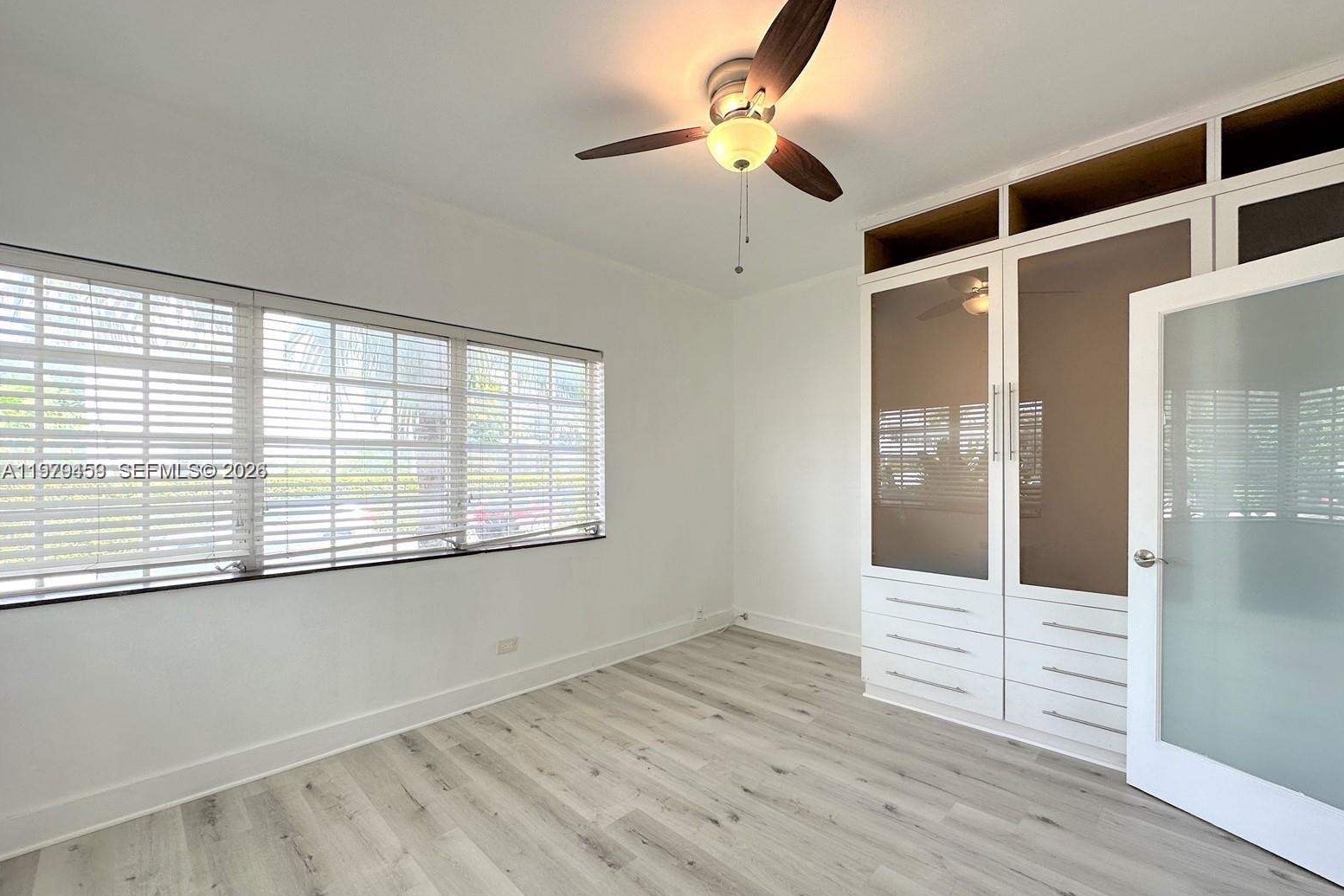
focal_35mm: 15
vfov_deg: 77.2
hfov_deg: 100.4
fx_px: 560
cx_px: 690
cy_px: 472
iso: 50
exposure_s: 1/120
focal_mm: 2.22
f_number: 2.2
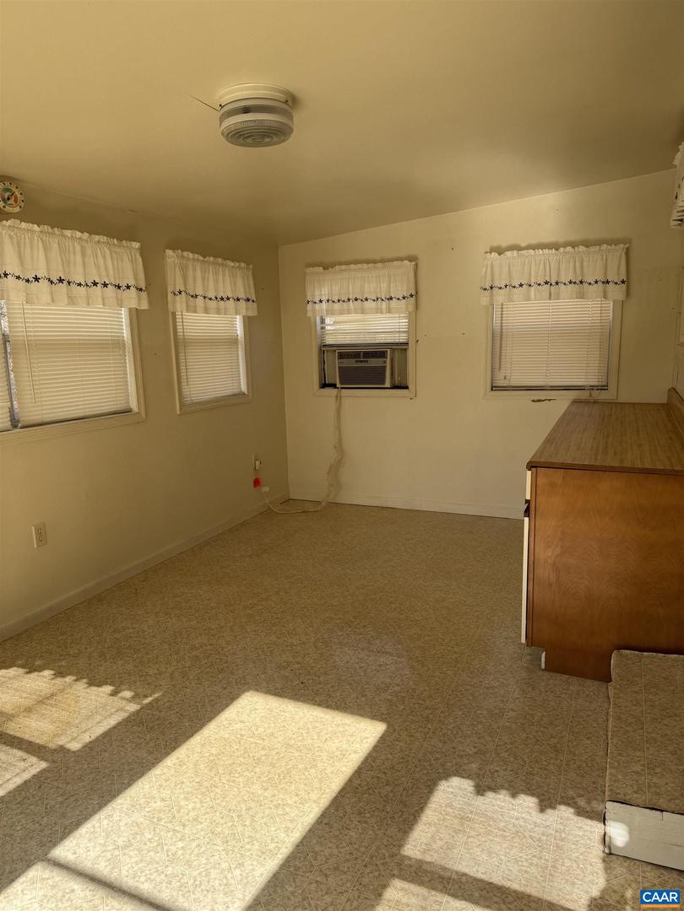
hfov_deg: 56.8
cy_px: 456
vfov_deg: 71.6
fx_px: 632
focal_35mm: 24
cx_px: 342
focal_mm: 6.76
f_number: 1.78
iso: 80
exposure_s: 1/1042
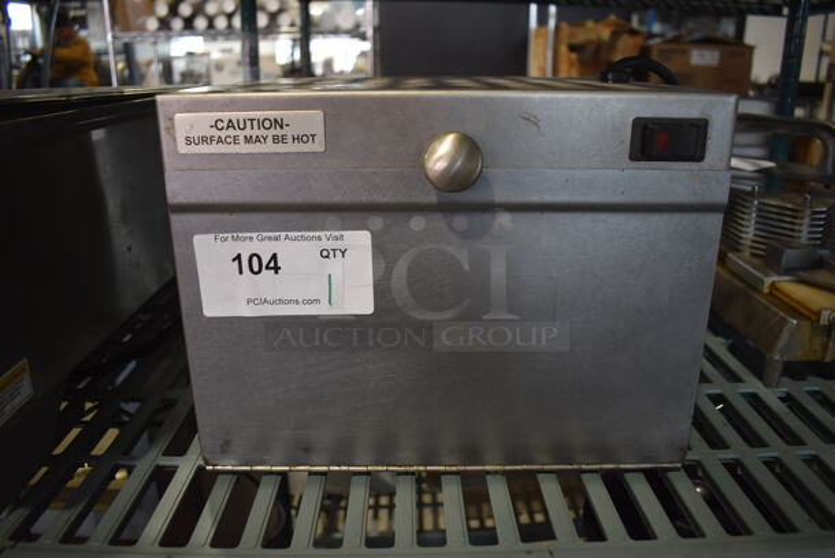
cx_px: 418
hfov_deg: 67.3
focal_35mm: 27
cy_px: 279
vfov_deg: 48.0
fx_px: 627
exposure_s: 1/125
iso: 1100
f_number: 3.5
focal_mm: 18
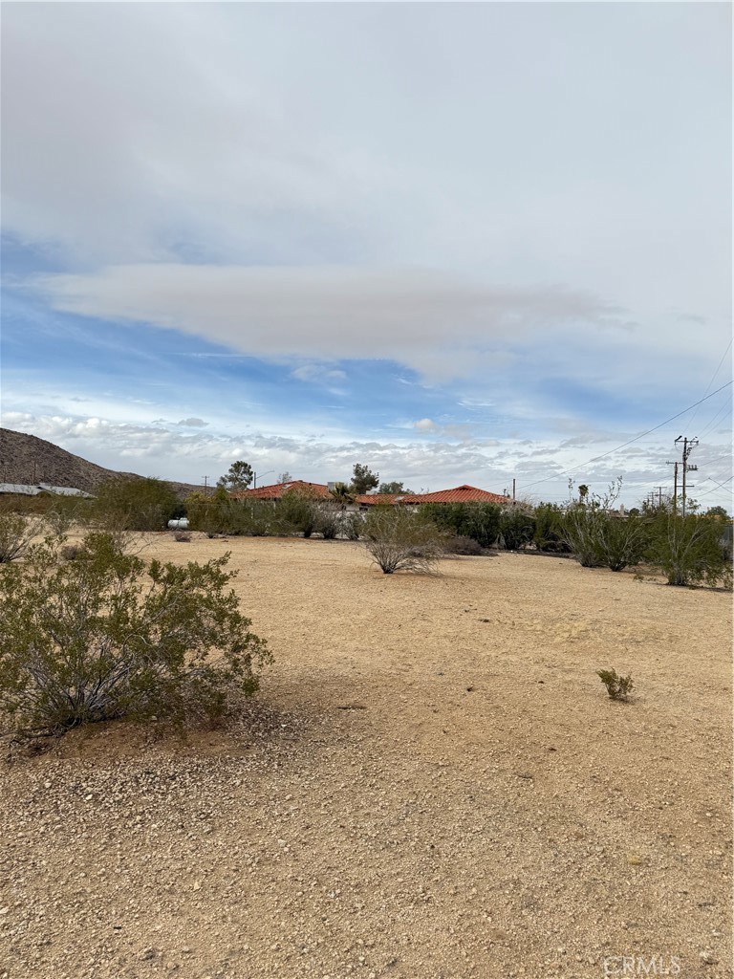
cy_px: 490
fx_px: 679
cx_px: 367
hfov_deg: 56.8
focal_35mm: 24
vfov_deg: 71.6
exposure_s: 1/5714
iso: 80
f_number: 1.78
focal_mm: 6.76
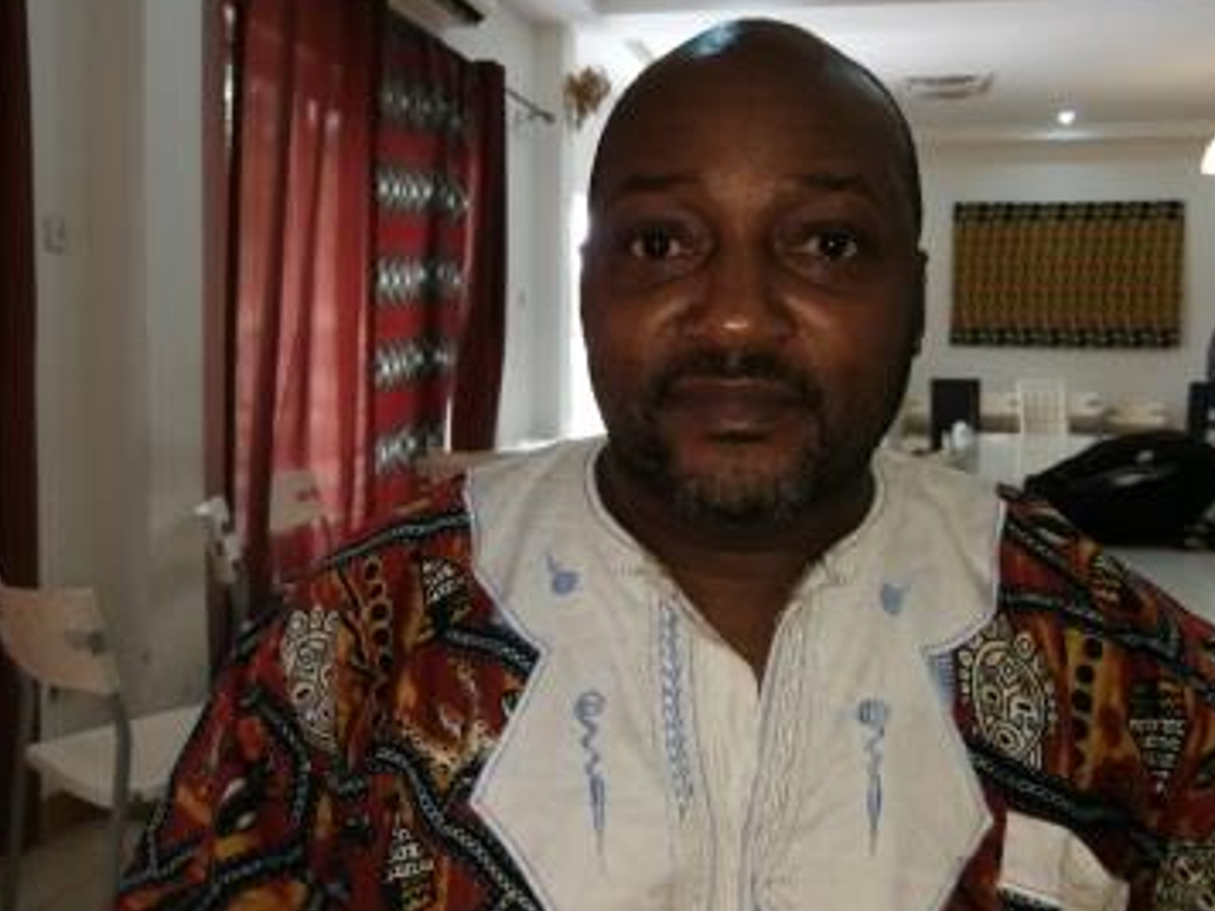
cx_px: 666
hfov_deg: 53.9
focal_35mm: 34
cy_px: 420
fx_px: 1193
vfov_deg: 41.8
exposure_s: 1/33.3
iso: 200
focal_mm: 3.95
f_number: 2.2
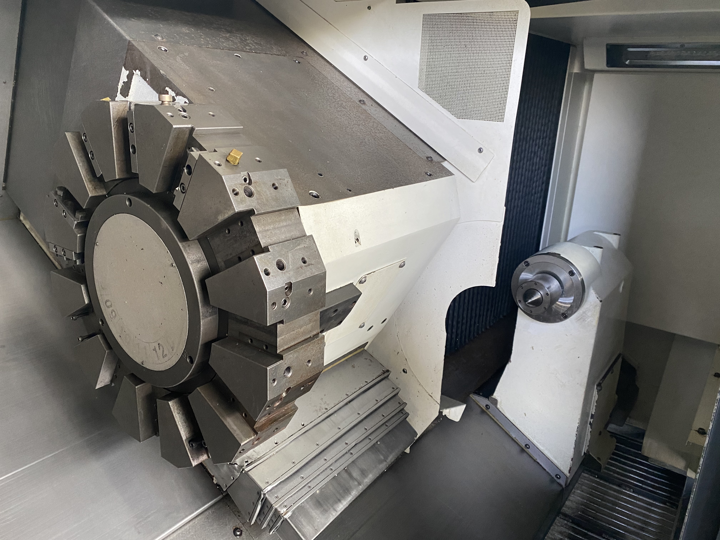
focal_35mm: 26
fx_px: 541
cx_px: 360
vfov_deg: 53.1
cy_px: 270
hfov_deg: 67.3
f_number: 1.8
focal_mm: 4.25
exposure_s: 1/60
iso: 250
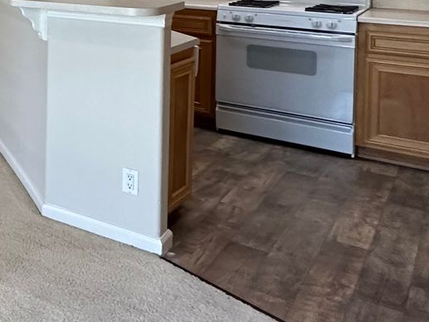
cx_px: -173
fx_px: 645
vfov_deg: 25.7
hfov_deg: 28.0
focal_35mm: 52
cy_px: -45
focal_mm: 2.22
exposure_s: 1/120
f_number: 2.2
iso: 320
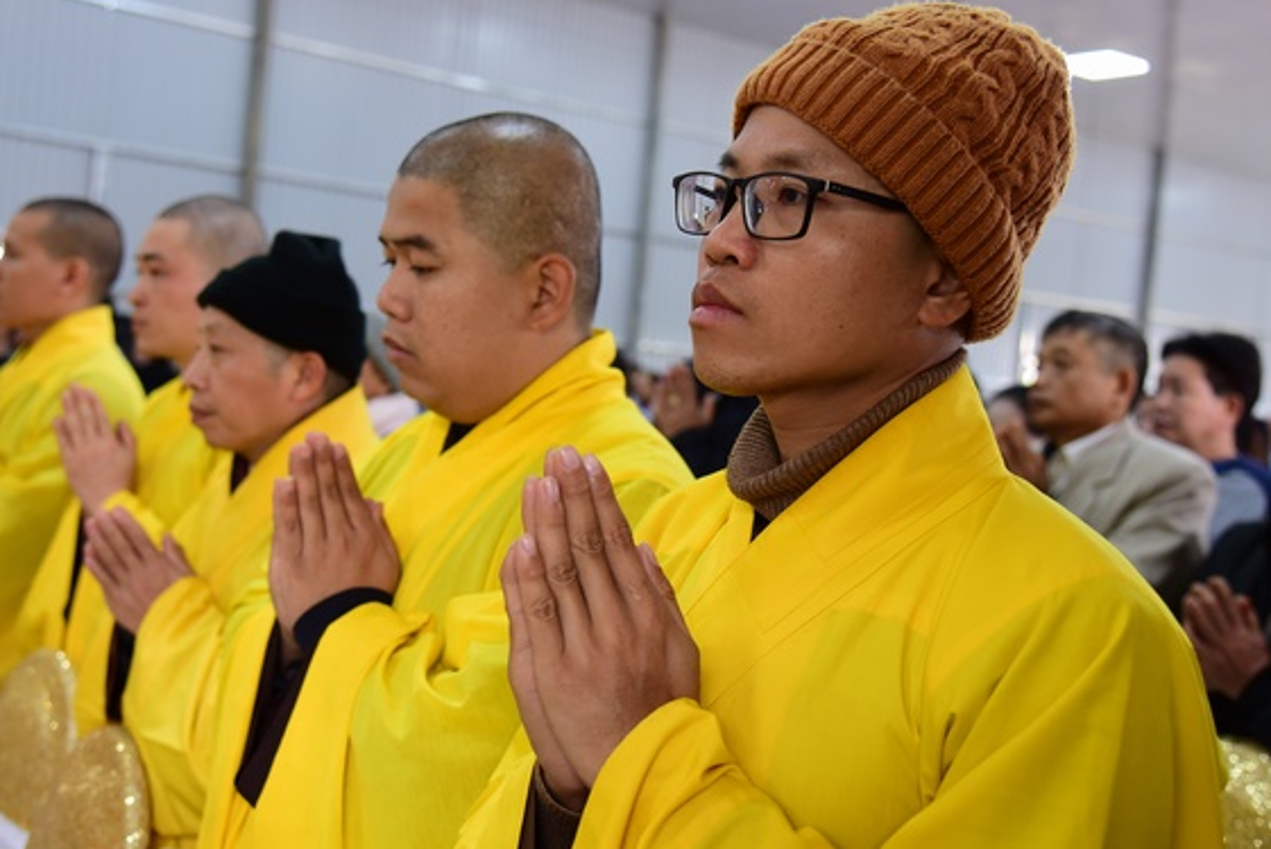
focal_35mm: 44
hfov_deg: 44.4
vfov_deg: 30.5
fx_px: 1555
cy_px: 371
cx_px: 587
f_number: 4
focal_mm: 38
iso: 1250
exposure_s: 1/80
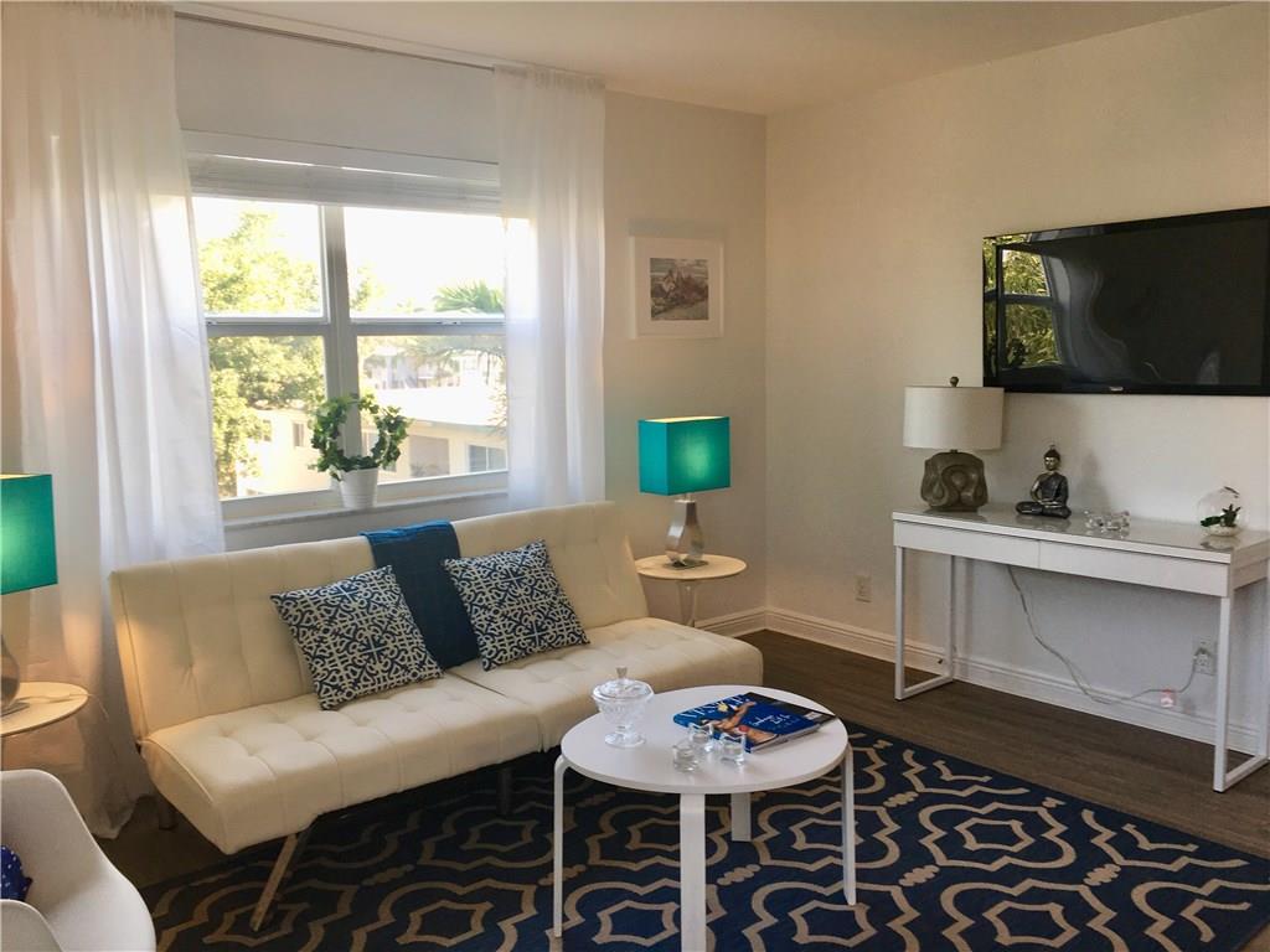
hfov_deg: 61.7
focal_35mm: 29
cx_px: 635
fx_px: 1064
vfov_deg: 48.2
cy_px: 476
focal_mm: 4.15
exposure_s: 1/60
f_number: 2.2
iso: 25
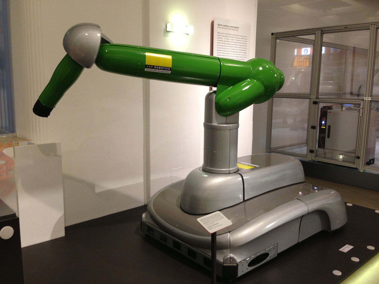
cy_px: 142
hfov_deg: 55.4
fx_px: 361
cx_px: 190
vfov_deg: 42.9
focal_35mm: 33
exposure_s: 1/20
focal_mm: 4.13
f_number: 2.4
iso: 125
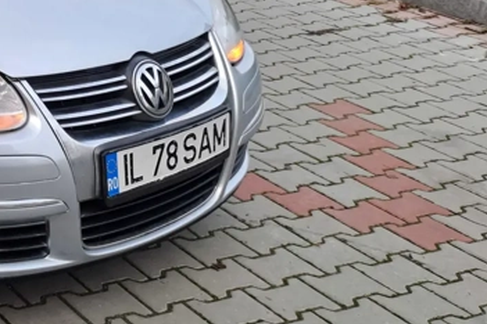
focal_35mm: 74
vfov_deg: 17.6
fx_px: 1001
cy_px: -62
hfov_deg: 23.4
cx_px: -185
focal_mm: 4.65
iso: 32
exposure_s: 1/100
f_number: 1.8
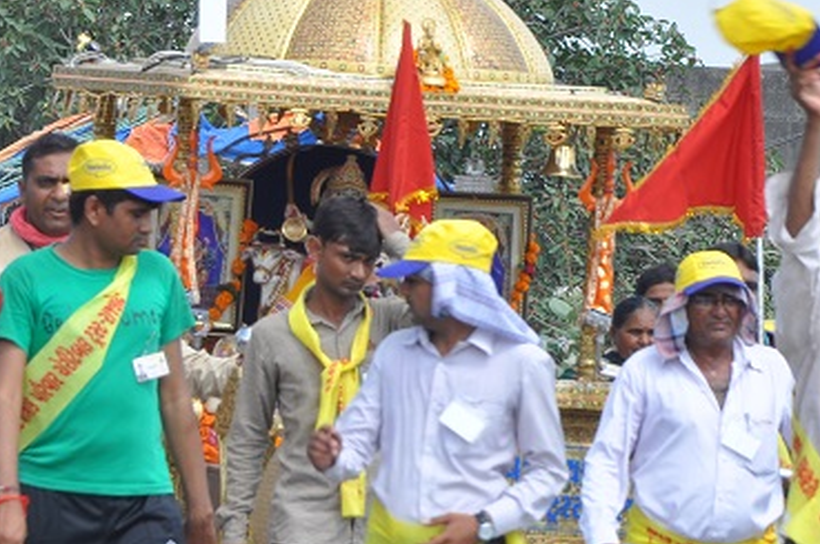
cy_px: 351
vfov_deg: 3.7
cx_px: 531
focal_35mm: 366
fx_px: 8329
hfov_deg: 5.6
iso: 200
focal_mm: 105
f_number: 13
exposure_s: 1/125
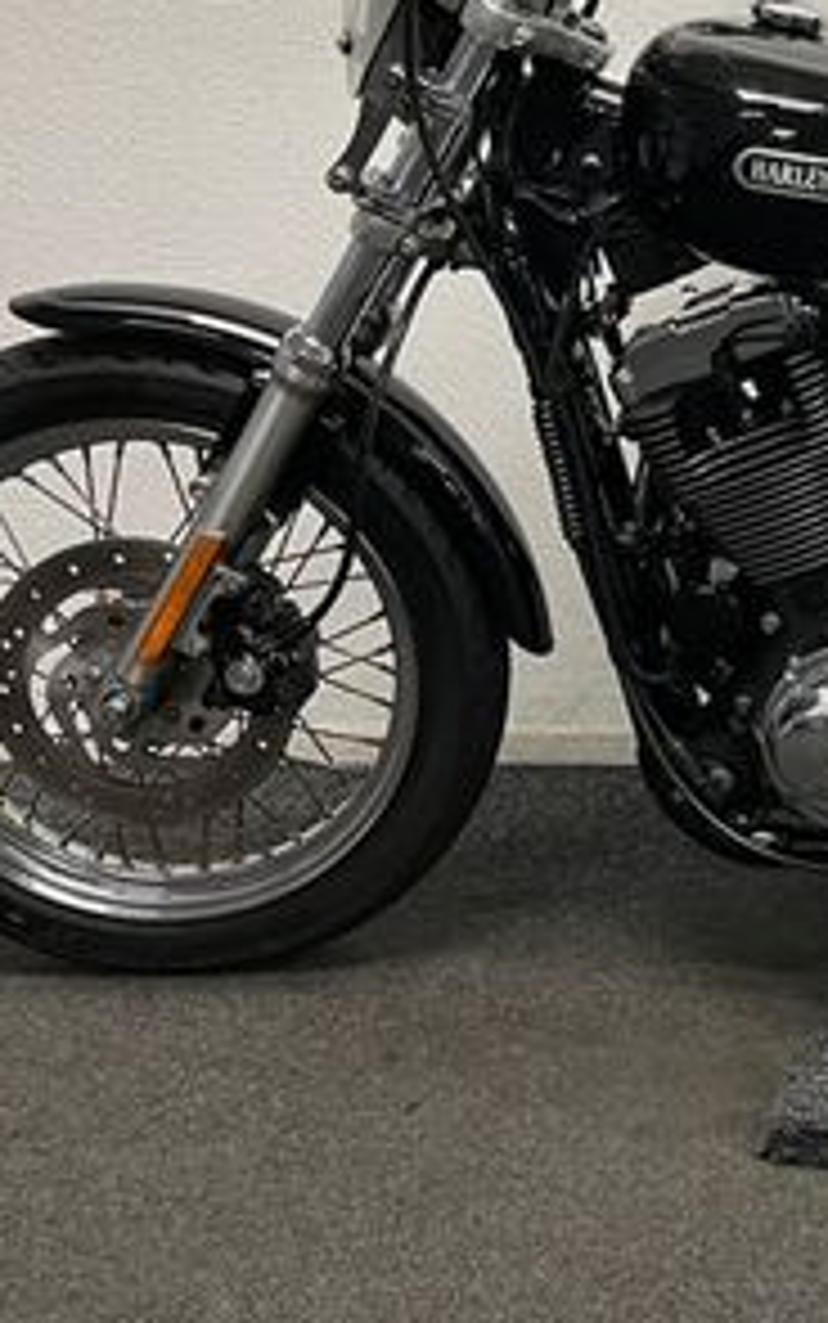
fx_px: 2164
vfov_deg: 33.4
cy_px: 346
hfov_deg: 20.1
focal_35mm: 60
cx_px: 1035
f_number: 1.6
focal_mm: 5.1
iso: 80
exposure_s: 1/50
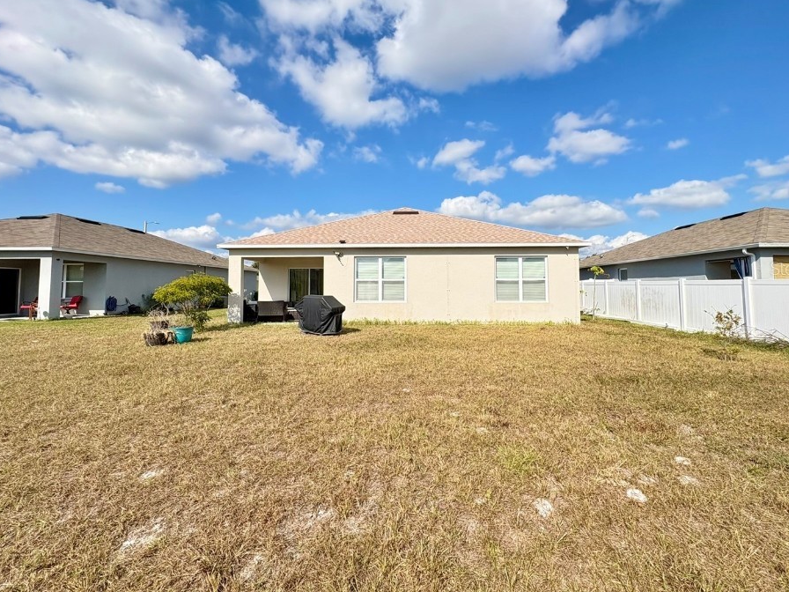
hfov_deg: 94.5
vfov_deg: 77.9
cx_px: 402
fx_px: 365
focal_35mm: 16
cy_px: 268
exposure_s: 1/1536
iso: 40
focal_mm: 2.22
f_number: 2.2
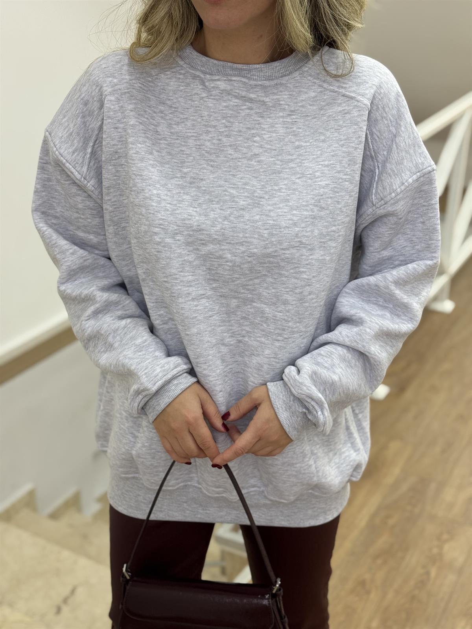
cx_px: 236
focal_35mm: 48
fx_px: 873
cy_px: 314
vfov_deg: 39.7
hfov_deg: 30.3
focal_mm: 6.76
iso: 125
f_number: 1.78
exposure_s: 1/100
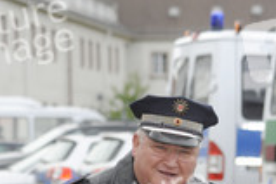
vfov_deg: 5.4
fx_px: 1932
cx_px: 174
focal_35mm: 252
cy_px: 302
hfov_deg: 8.2
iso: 250
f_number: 5.6
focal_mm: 100
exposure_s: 1/640
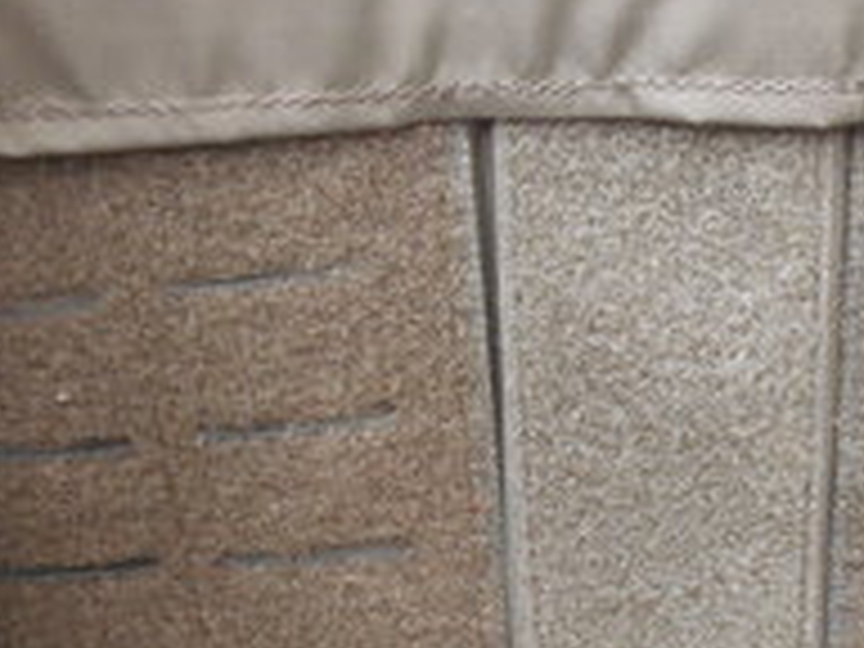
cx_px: 680
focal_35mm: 69
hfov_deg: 27.6
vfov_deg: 21.3
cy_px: 403
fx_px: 1722
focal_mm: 4.6
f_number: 3.2
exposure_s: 1/30
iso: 160
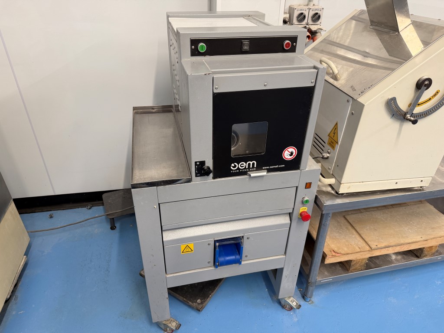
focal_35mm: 24
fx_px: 308
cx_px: 222
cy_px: 166
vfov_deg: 56.8
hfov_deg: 71.6
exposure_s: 1/89
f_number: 1.78
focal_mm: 6.76
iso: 200
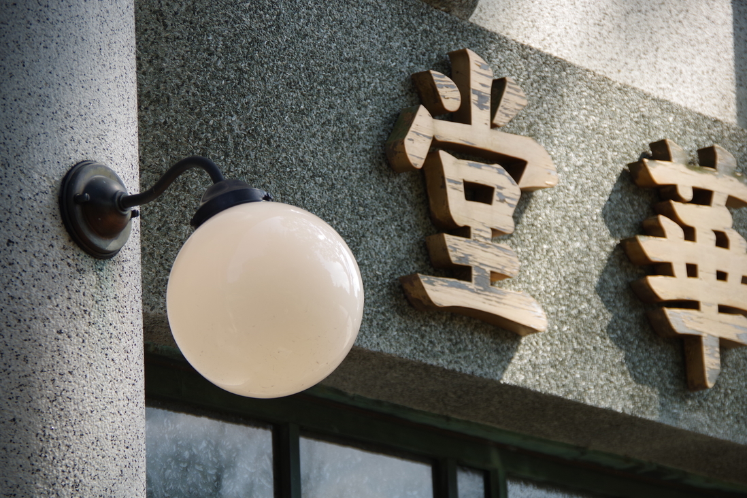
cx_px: 397
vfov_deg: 8.4
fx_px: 3403
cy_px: 262
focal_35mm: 164
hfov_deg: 12.5
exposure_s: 1/250
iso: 100
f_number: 5.6
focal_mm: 100
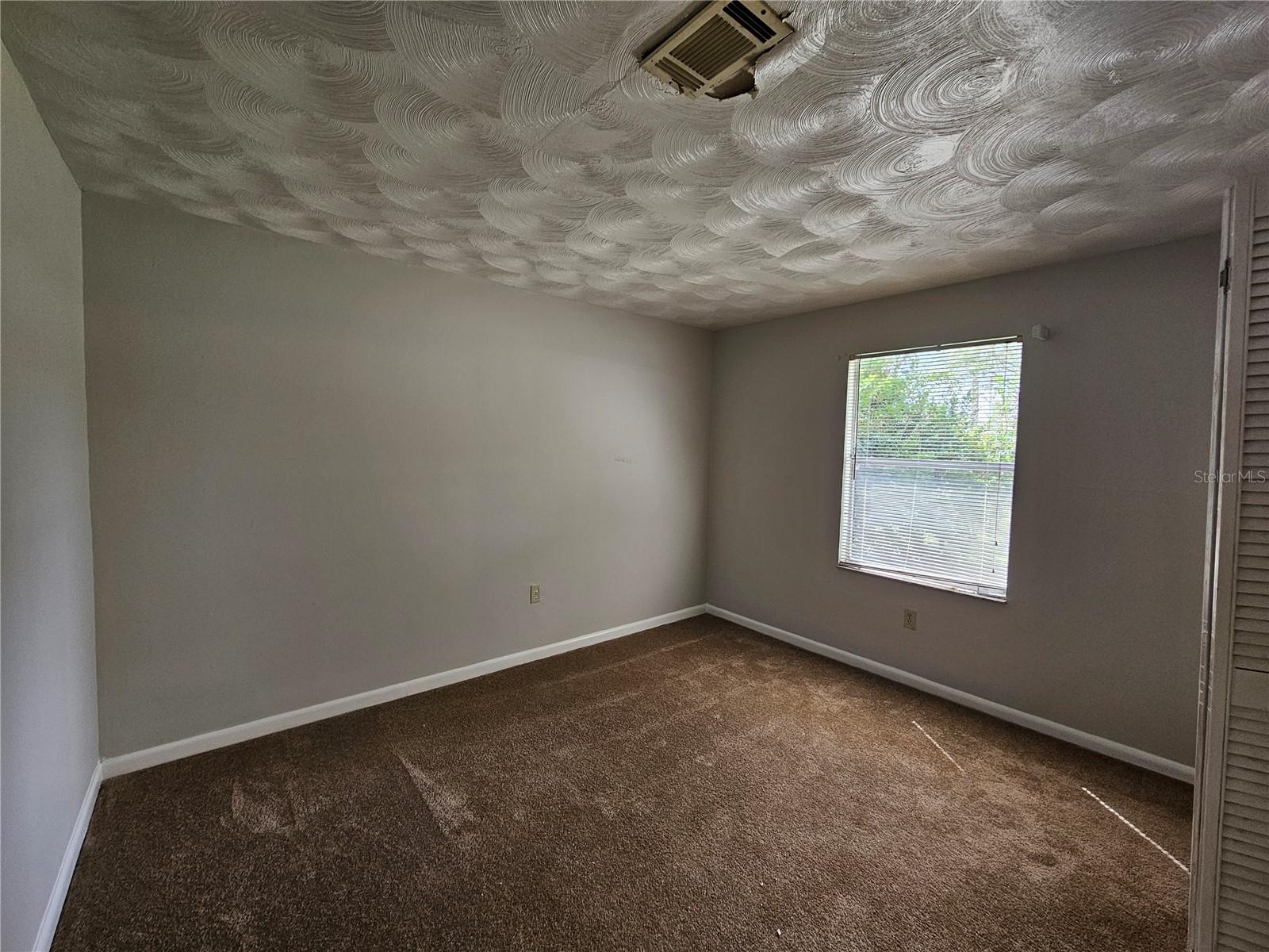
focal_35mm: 13
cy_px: 476
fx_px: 477
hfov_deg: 106.2
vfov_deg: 89.9
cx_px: 634
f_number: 2.2
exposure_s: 1/60
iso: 64
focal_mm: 2.2
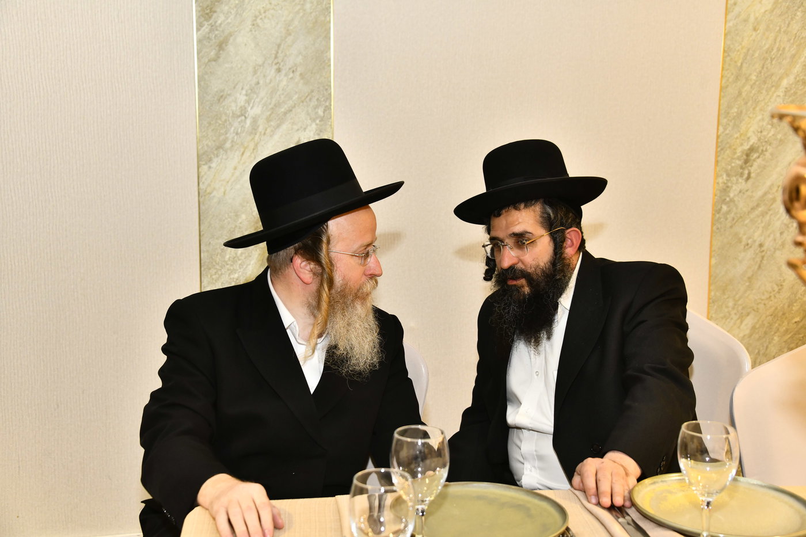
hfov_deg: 36.3
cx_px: 403
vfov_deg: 24.6
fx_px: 1231
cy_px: 268
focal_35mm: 55
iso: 1000
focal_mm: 55
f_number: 5.6
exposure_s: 1/160
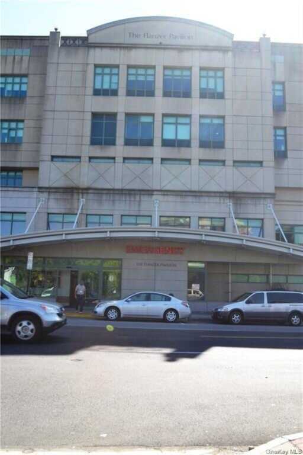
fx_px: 417
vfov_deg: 57.2
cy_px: 228
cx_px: 152
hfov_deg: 40.0
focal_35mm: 33
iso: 100
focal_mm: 22
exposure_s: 1/160
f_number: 6.3
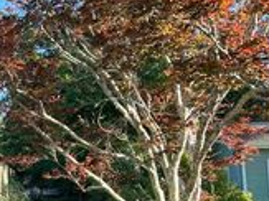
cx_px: -119
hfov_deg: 21.1
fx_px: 621
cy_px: 119
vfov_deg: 18.4
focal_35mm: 80
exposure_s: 1/533
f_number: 1.5
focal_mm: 5.7
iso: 50
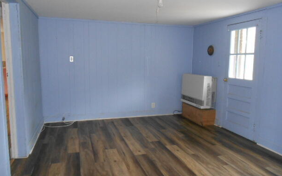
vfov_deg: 43.1
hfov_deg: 64.6
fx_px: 223
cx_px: 147
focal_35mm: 29
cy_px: 87
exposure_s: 1/25
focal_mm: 4.7
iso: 400
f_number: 3.4
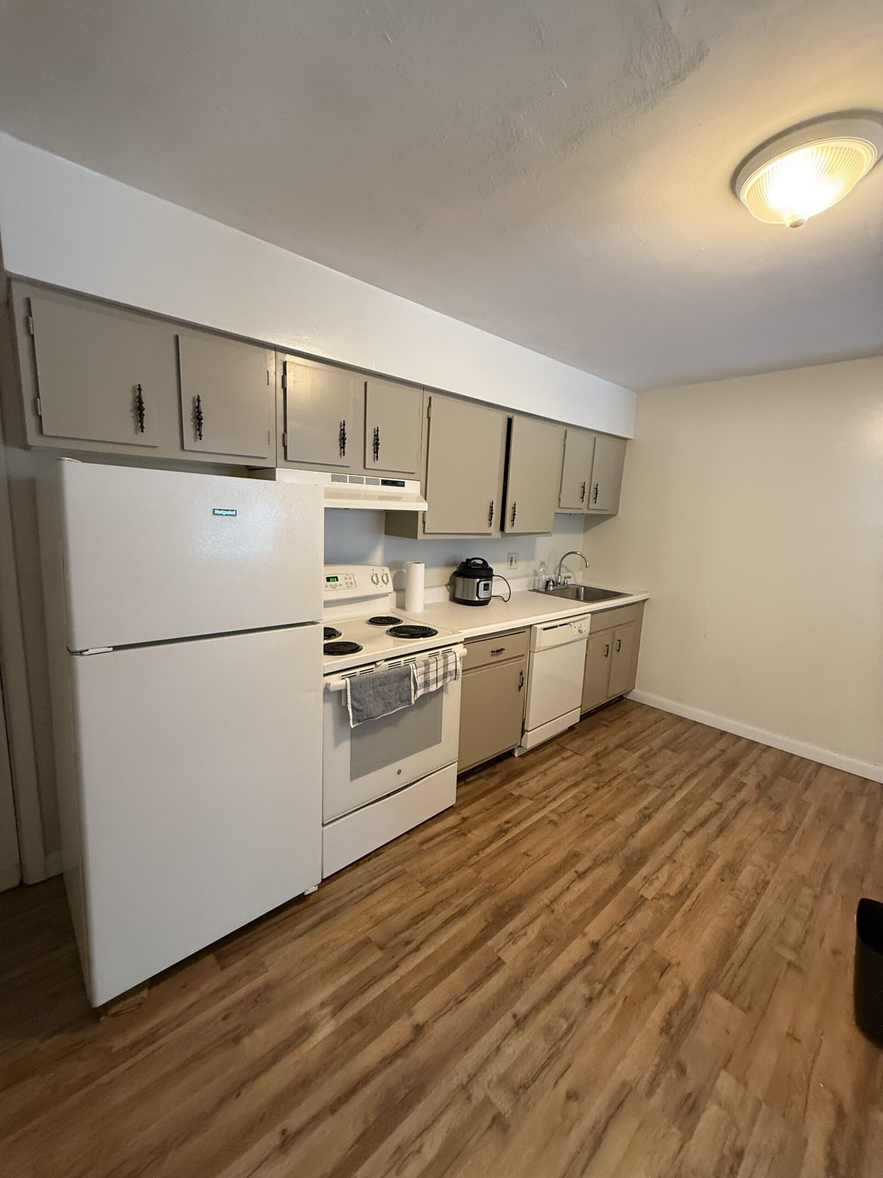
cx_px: 442
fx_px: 476
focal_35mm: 14
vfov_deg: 102.1
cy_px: 589
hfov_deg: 85.7
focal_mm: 2.22
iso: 400
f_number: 2.2
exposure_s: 1/60
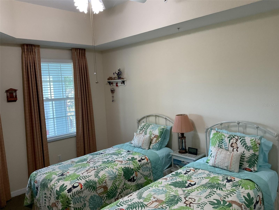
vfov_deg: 48.2
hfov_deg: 61.7
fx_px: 234
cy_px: 105
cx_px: 140
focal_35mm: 29
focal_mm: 3
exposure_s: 1/60
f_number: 1.8
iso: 125
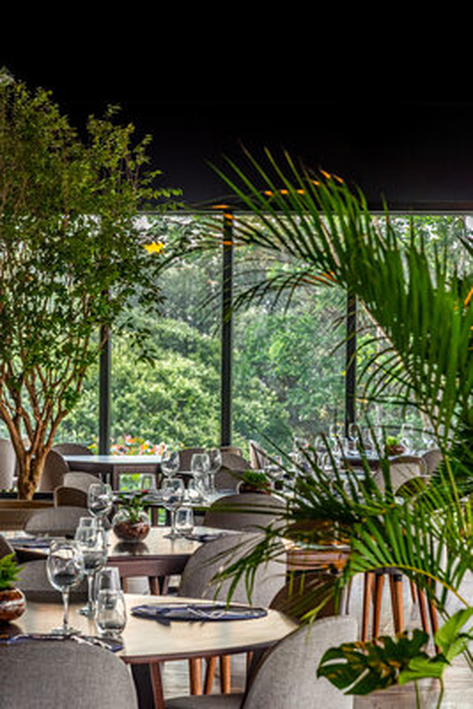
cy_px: 354
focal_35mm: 112
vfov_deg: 18.3
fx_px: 2205
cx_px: 236
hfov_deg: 12.2
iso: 500
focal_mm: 112
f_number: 9
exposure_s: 1/100
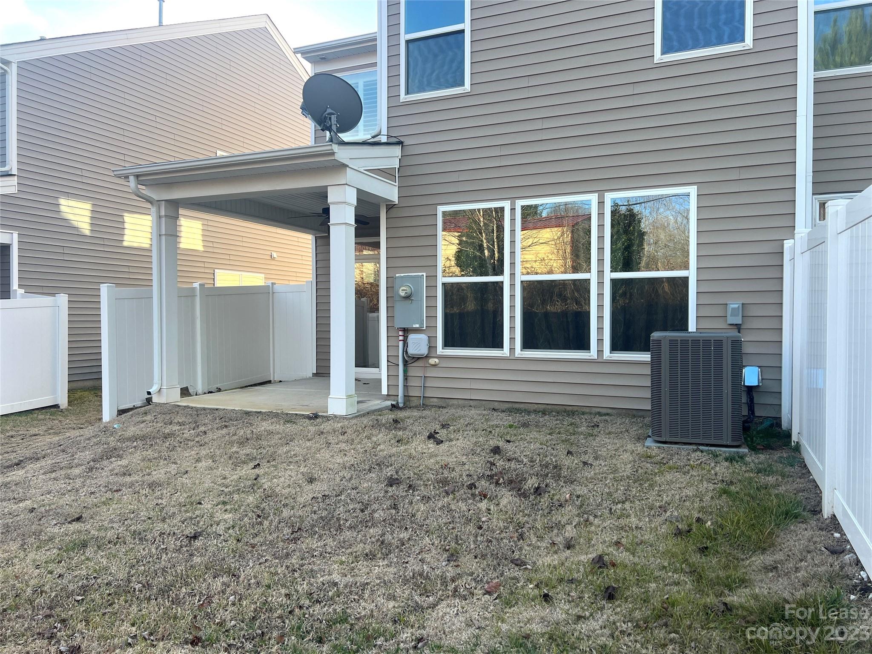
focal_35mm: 26
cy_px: 327
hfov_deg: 67.3
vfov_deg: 53.1
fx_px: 655
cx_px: 436
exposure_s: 1/547
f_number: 1.5
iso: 50
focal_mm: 5.7
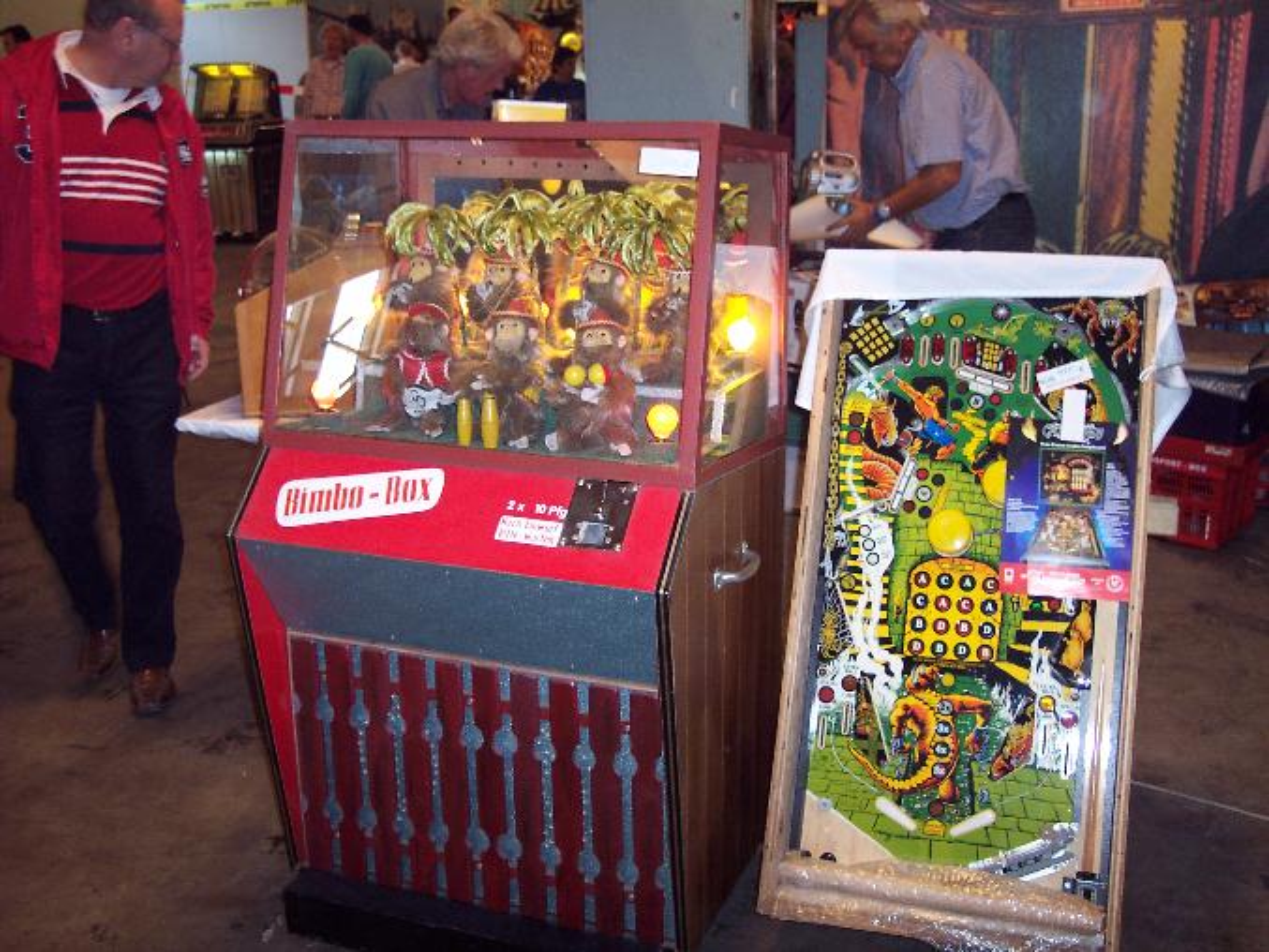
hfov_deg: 49.0
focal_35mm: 38
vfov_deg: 37.7
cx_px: 634
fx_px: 1393
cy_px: 476
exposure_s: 1/30
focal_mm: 8
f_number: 2.8
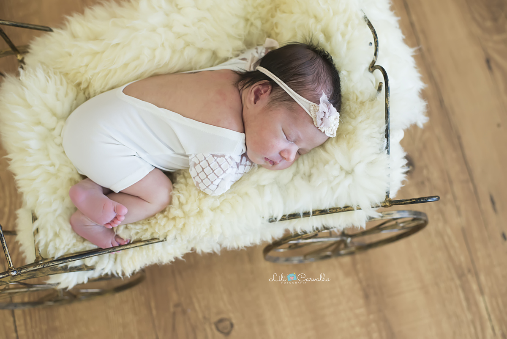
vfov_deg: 27.0
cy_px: 170
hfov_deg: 39.6
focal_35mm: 50
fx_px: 704
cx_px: 254
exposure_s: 1/125
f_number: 3.5
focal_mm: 50
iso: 2000
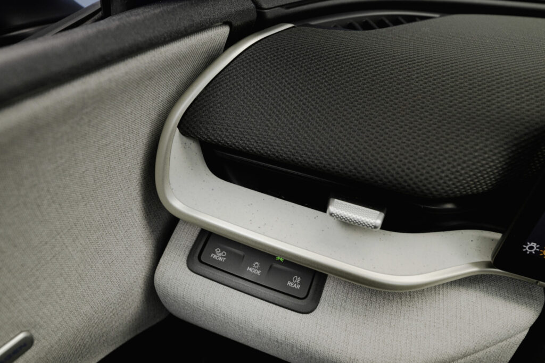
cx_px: 272
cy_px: 182
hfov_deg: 73.7
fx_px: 363
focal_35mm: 24
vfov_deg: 53.1
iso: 500
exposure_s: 1/20
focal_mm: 24
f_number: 5.6
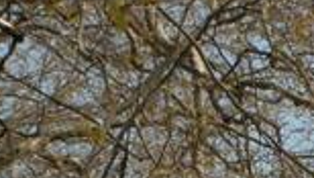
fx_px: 2709
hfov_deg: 6.6
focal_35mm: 325
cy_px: 415
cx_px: 377
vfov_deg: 3.7
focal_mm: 11.97
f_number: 5.6
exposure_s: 1/200
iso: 50
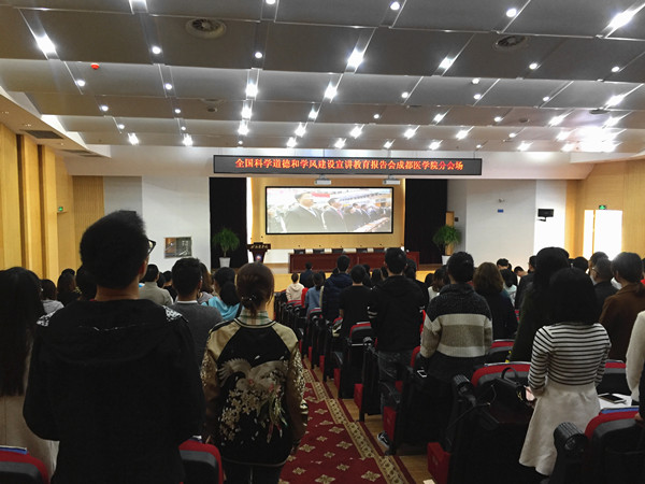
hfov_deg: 61.7
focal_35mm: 29
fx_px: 540
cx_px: 322
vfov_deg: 48.2
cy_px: 242
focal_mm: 4.15
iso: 200
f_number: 2.2
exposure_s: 1/33
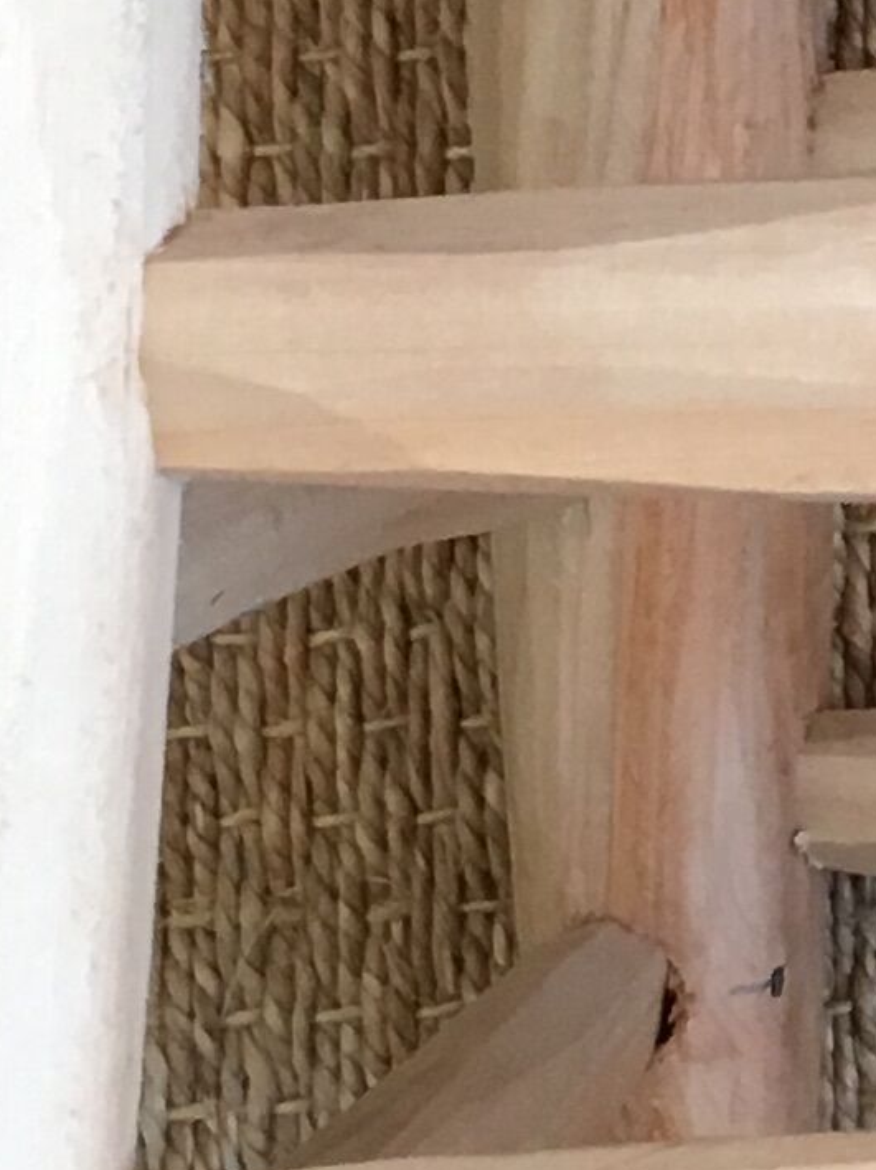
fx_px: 5572
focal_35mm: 165
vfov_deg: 11.9
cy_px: 256
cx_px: 1638
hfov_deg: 8.6
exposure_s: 1/33
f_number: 2.2
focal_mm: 4.15
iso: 64
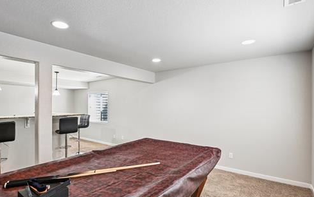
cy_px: 106
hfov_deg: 84.8
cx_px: 143
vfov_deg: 59.6
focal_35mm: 20
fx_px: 171
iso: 800
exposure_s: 1/6
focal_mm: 15
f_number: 11
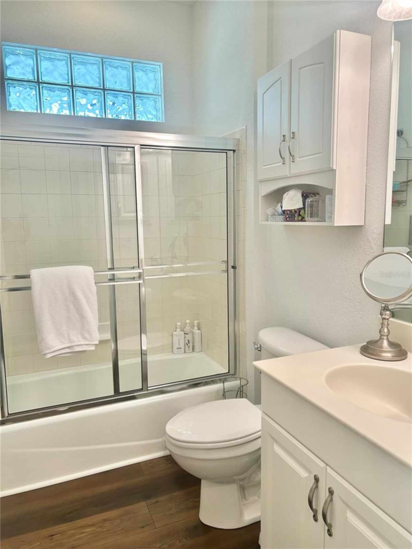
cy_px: 274
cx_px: 206
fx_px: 412
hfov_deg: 53.1
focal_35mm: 26
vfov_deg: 67.3
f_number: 1.5
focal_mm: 5.7
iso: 80
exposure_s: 1/120
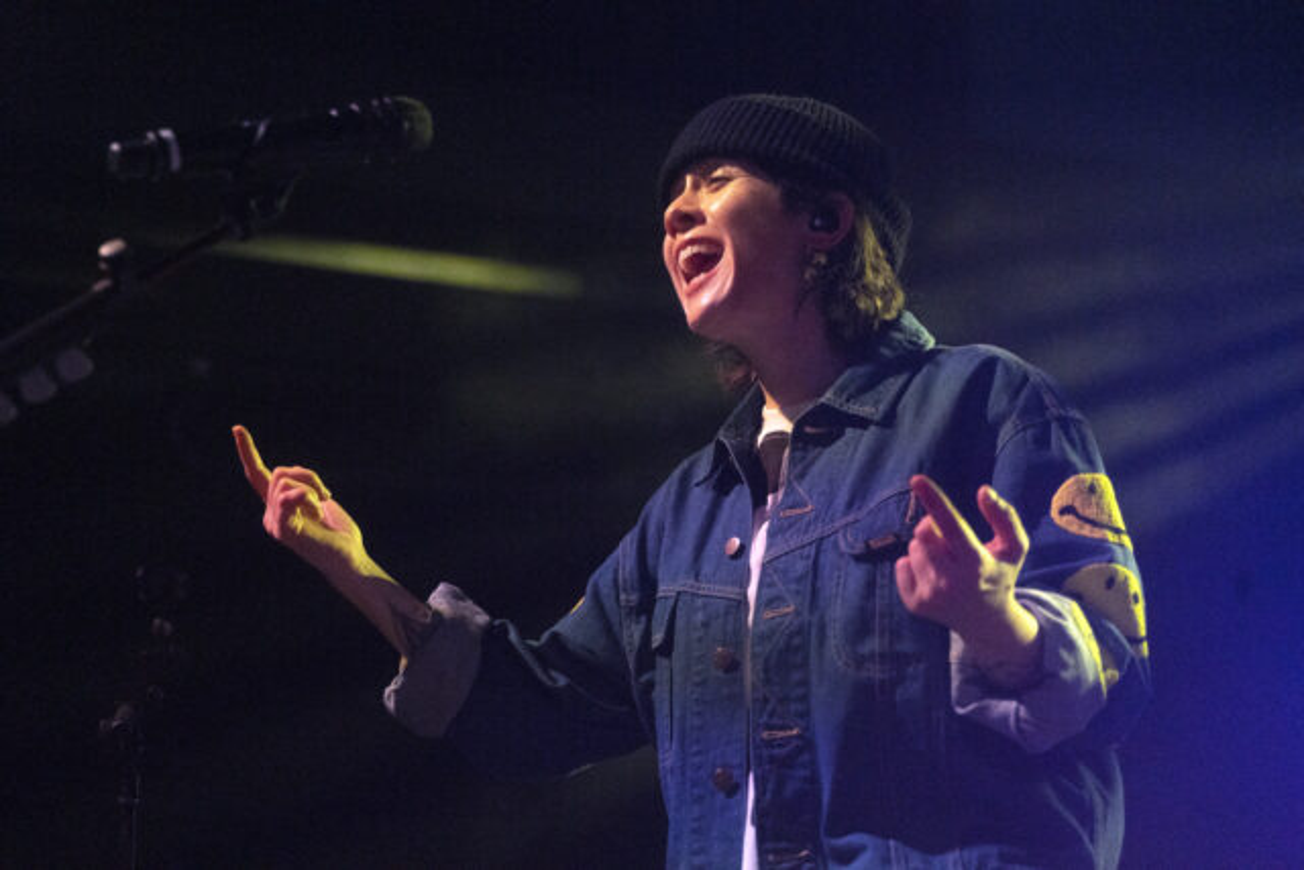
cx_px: 652
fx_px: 3985
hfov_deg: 18.6
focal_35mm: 110
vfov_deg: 12.5
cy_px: 435
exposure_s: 1/800
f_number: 4
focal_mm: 110
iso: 16000
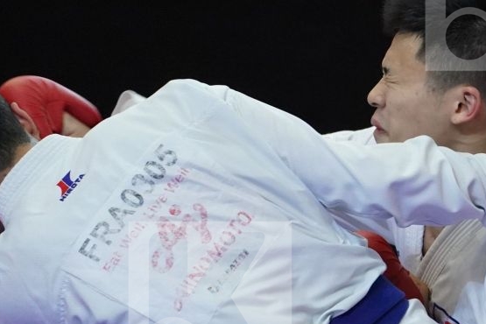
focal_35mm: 639
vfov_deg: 2.2
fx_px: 8626
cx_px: 507
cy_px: 301
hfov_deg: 3.2
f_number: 2.8
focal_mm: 197
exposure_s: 1/1000
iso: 5000
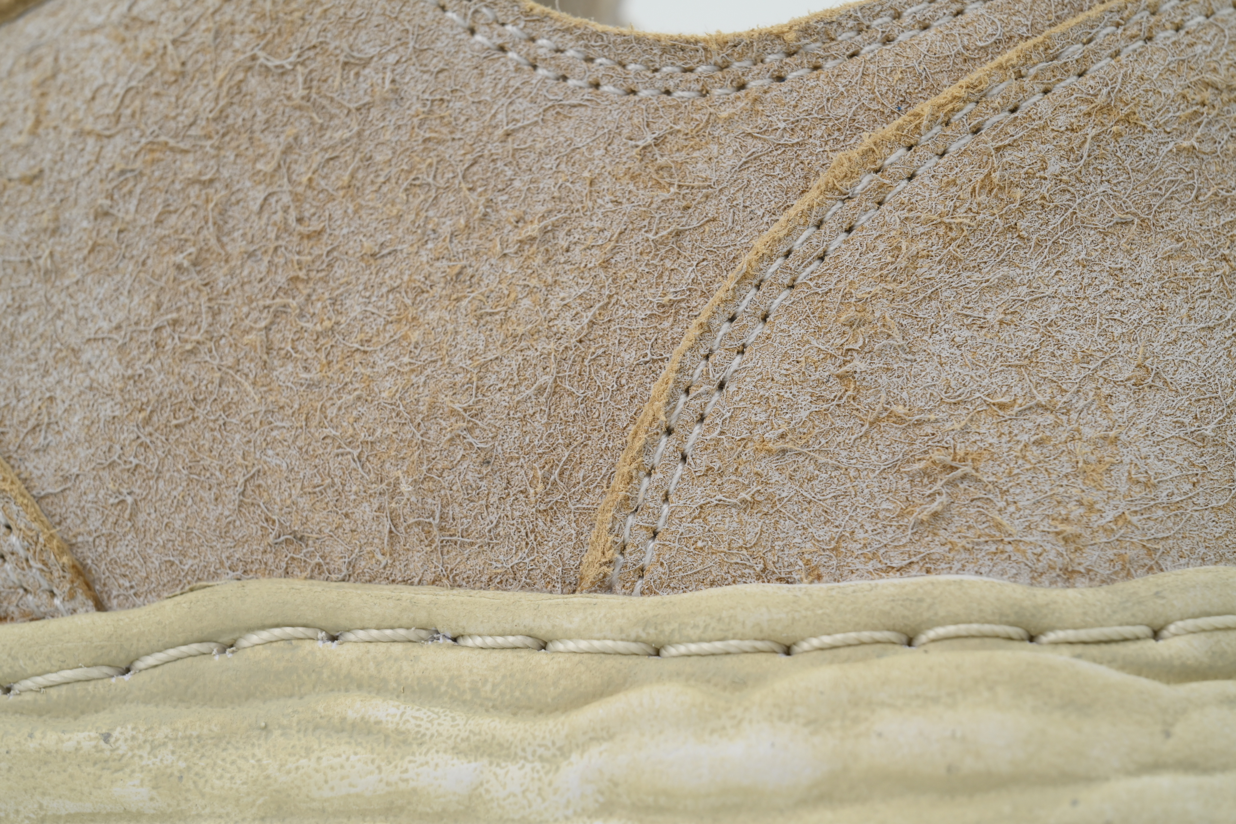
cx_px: 618
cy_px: 412
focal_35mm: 102
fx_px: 3502
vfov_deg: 13.4
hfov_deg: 20.0
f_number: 13
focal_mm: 102
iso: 400
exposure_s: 1/100
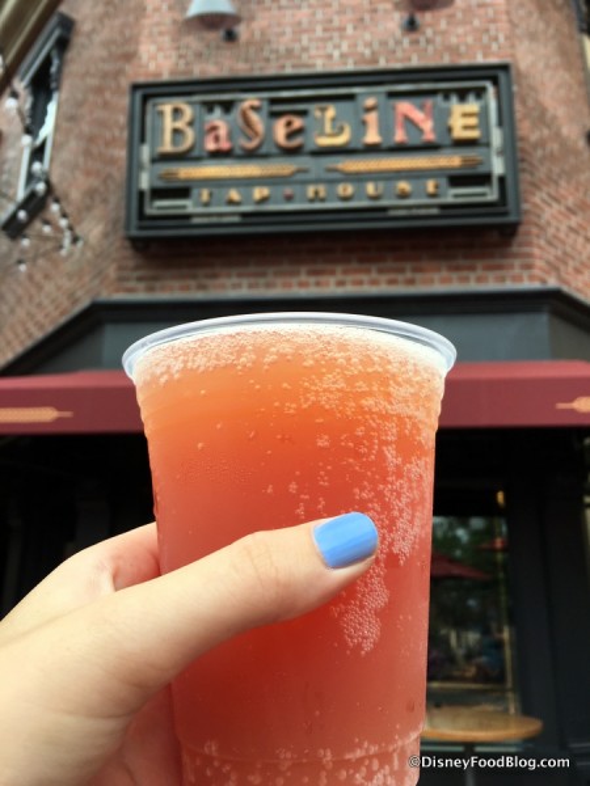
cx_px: 295
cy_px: 393
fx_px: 659
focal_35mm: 29
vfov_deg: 61.7
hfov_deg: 48.2
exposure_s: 1/610
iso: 25
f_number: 2.2
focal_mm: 4.15
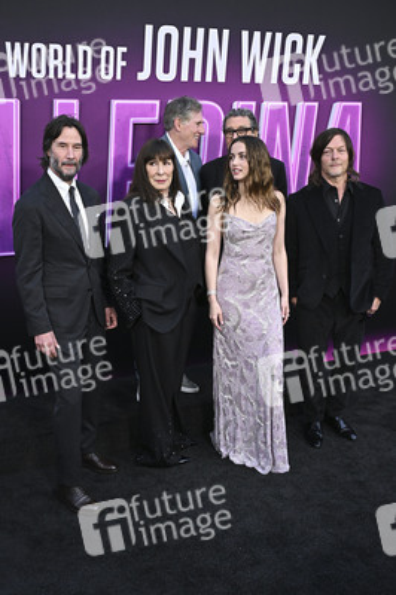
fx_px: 521
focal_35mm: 32
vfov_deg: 59.5
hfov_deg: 41.6
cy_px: 298
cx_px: 198
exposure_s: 1/320
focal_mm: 31.5
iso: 1600
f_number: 5
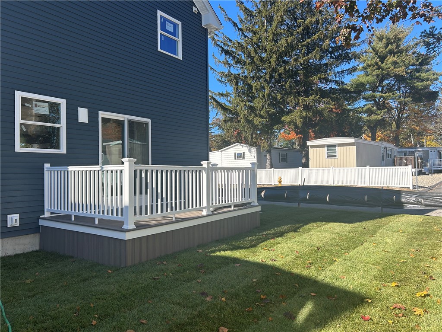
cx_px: 221
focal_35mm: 26
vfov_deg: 53.1
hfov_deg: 67.3
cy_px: 166
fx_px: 332
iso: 50
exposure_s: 1/2353
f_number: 1.5
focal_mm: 5.7
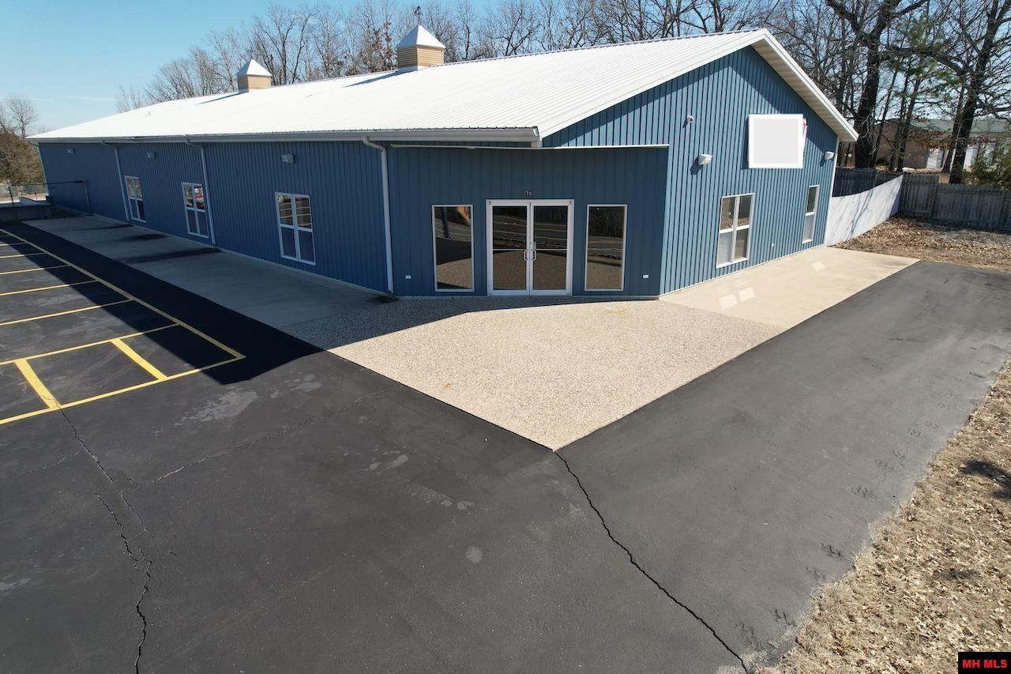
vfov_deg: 57.2
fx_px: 618
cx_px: 506
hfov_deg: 78.6
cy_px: 337
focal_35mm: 22
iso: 140
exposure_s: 1/240
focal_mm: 8.38
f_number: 2.8
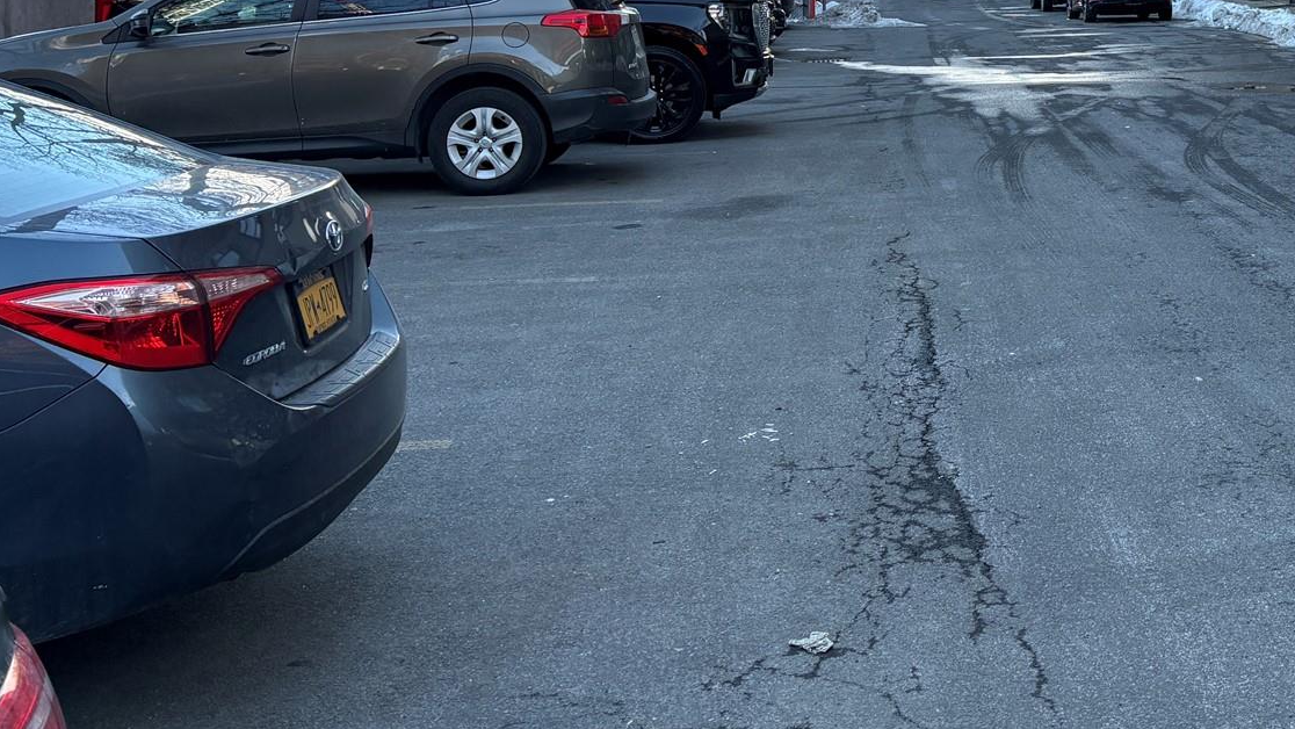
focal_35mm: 52
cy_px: 7
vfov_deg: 22.2
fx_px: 1786
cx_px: 1165
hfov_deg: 37.3
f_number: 1.6
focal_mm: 5.96
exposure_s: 1/561
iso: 64
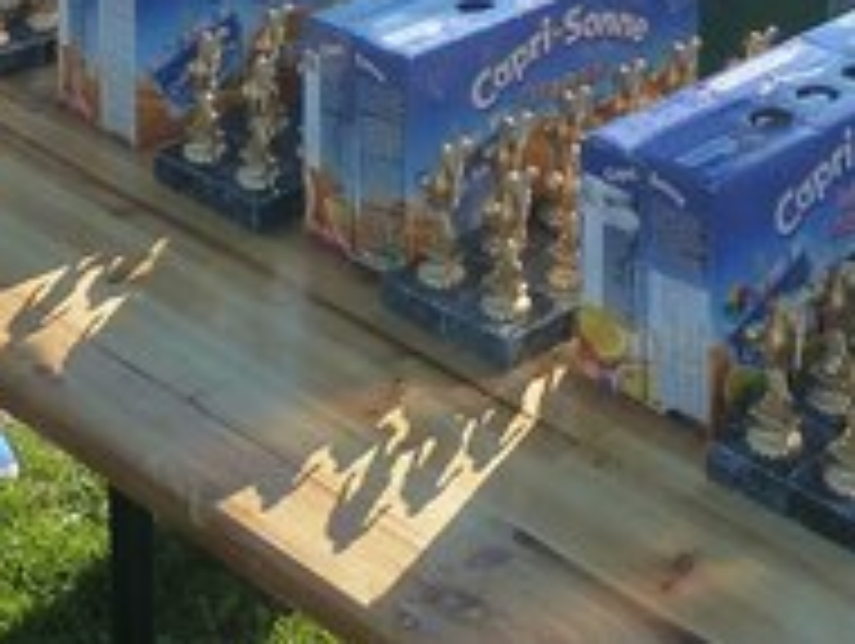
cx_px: 576
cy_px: -493
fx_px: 2275
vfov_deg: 14.3
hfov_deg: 21.2
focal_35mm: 92
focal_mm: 4.1
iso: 125
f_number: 4
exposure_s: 1/400
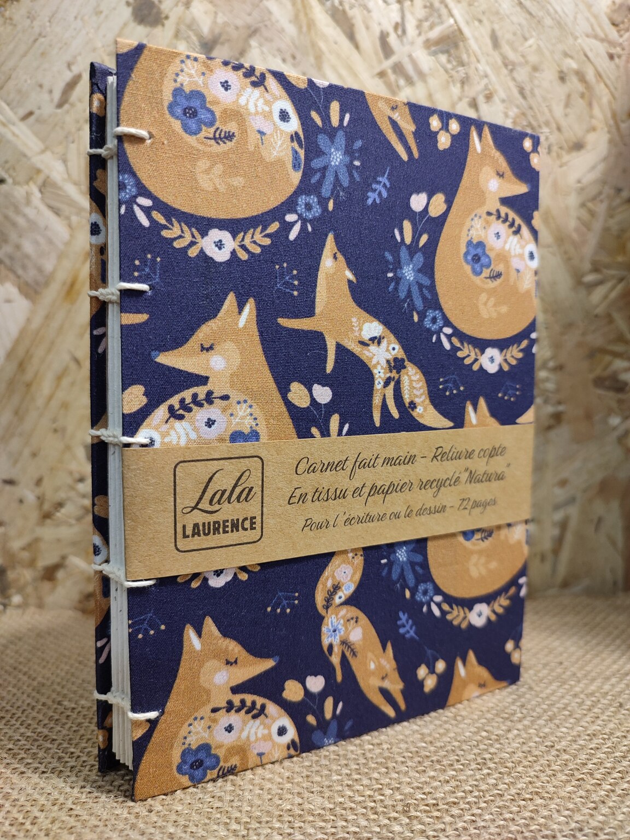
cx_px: 315
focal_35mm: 25
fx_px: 607
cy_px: 420
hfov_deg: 54.9
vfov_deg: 69.4
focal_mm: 6.04
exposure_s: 1/33
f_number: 1.9
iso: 341
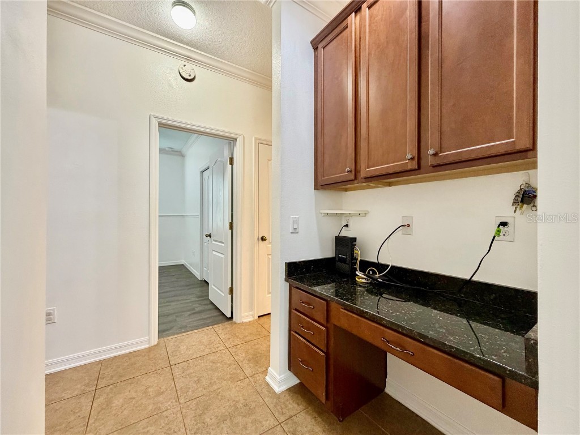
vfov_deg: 85.7
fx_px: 235
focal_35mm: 14
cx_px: 290
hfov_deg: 102.1
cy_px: 218
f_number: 2.2
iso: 320
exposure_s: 1/60
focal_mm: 2.22
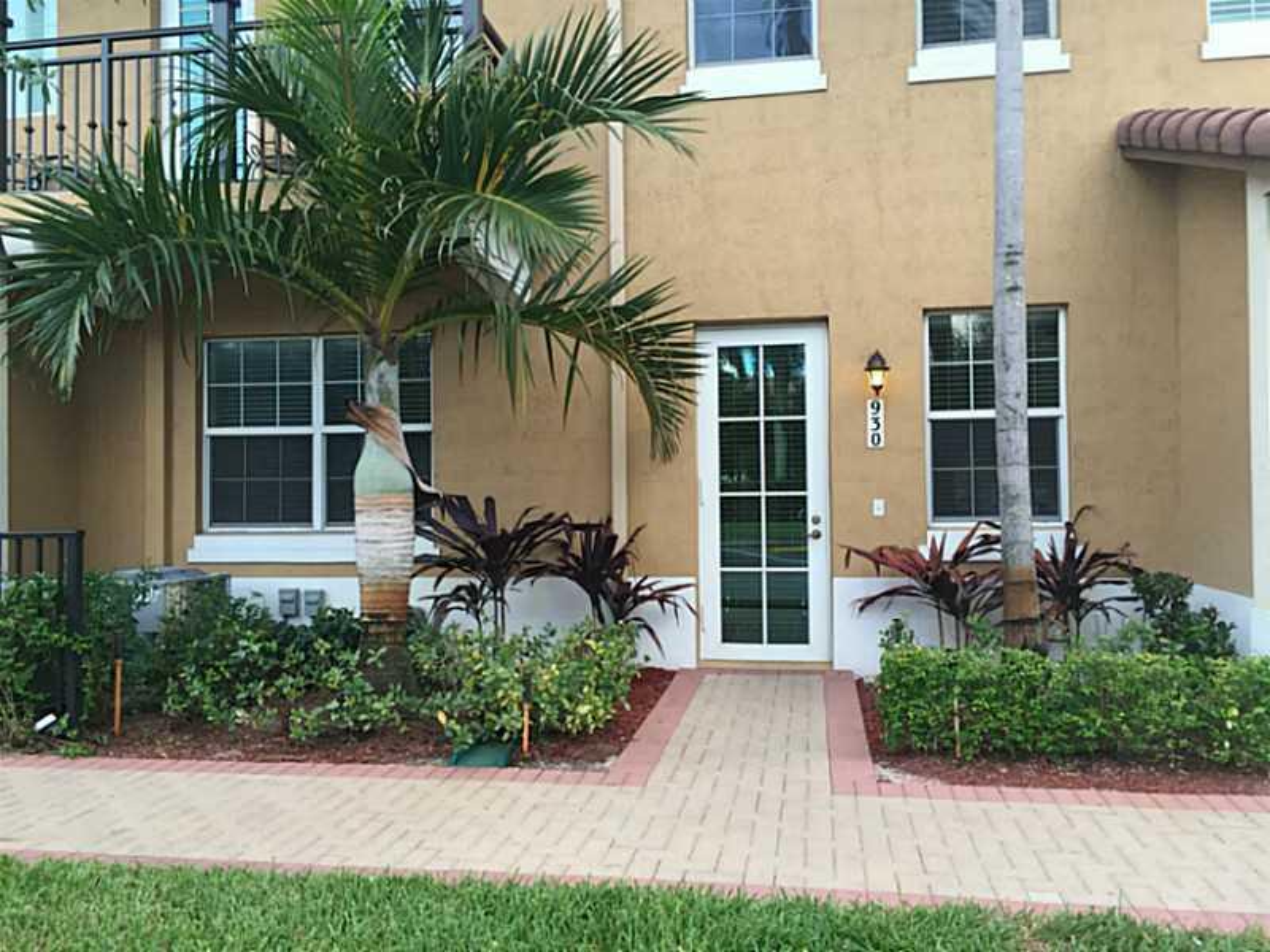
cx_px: 635
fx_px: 1064
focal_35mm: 29
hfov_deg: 61.7
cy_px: 476
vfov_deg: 48.2
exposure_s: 1/120
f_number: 2.2
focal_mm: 4.15
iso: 32
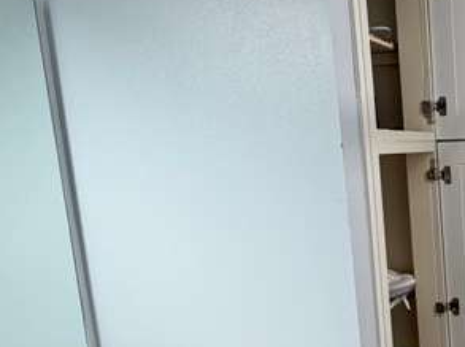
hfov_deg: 31.8
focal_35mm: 49
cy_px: 255
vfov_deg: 29.2
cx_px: 571
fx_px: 657
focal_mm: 2.22
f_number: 2.2
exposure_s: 1/120
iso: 160
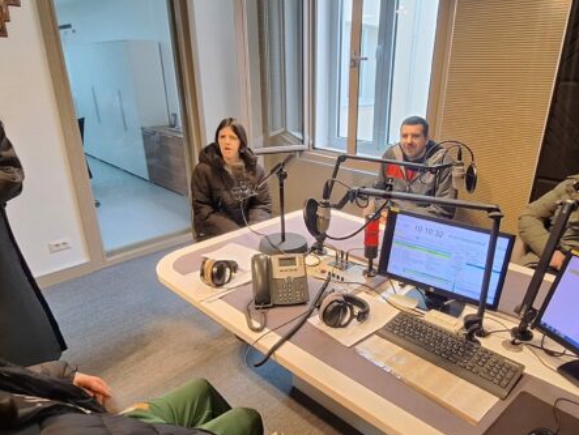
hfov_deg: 75.7
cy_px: 232
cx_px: 341
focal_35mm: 22
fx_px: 368
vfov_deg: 61.1
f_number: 2.2
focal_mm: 1.74
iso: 160
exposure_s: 1/50
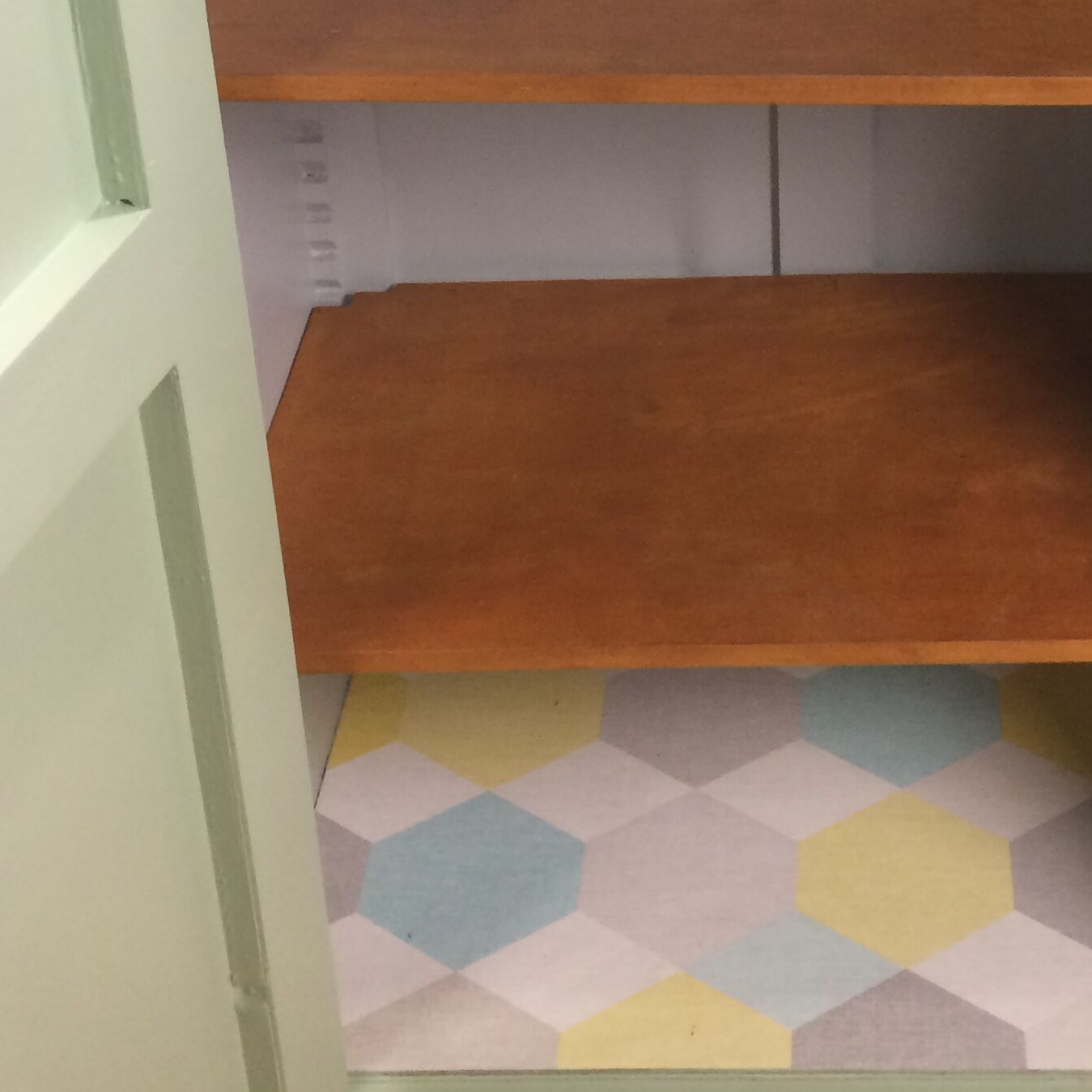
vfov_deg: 25.9
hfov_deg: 27.3
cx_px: 850
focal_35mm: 62
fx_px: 2213
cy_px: -63
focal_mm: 4.15
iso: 160
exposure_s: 1/33
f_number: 2.2
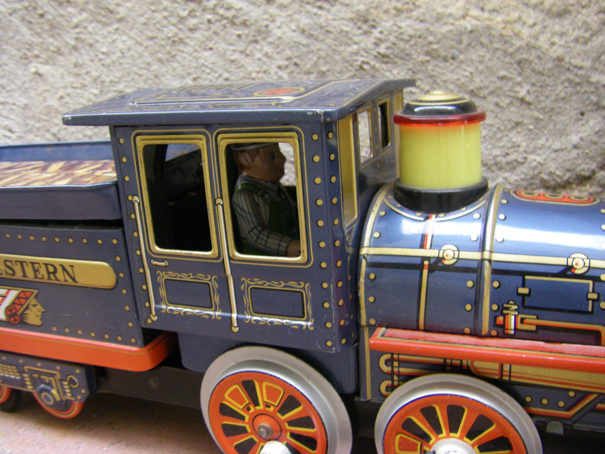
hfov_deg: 49.0
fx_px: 664
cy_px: 227
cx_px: 302
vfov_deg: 37.7
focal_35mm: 38
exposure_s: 1/50
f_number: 3.5
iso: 320
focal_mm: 6.3
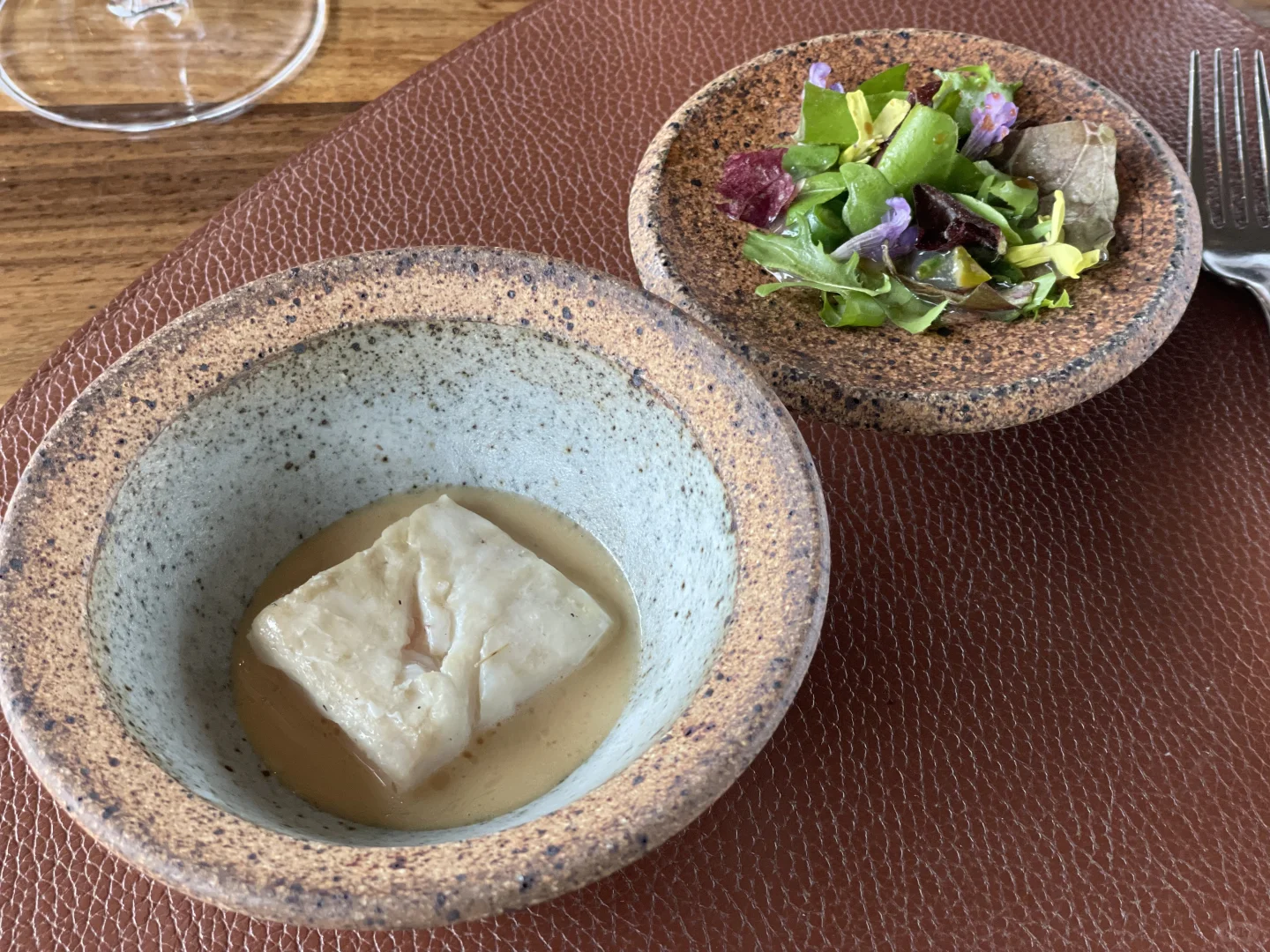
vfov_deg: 28.0
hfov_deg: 36.8
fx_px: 1908
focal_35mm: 52
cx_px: 635
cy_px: 476
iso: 250
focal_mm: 6
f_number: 2
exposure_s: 1/122
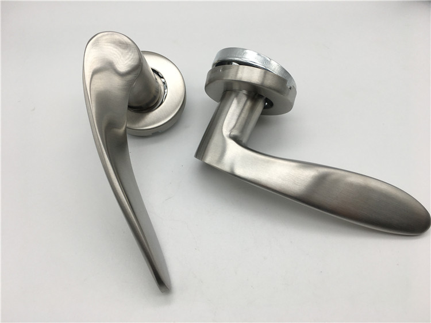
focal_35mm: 29
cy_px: 162
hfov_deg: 61.7
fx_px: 361
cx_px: 216
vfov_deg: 48.2
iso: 25
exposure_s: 1/398
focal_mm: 4.15
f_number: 2.2
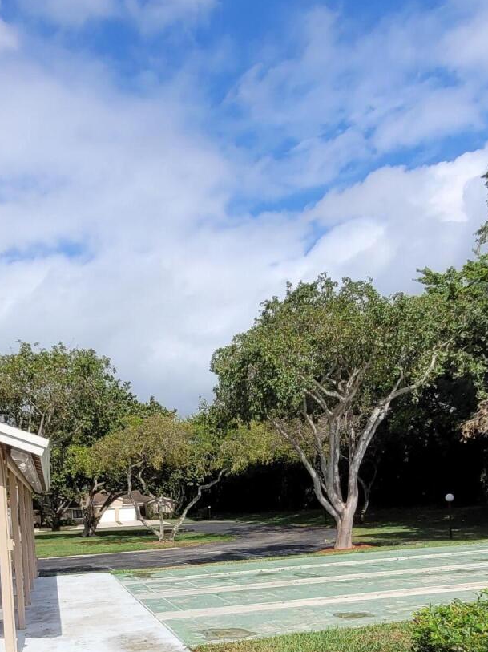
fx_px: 602
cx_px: 184
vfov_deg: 53.8
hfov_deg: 43.8
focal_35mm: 32
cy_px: 502
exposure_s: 1/2175
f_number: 2.2
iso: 40
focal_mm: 1.74
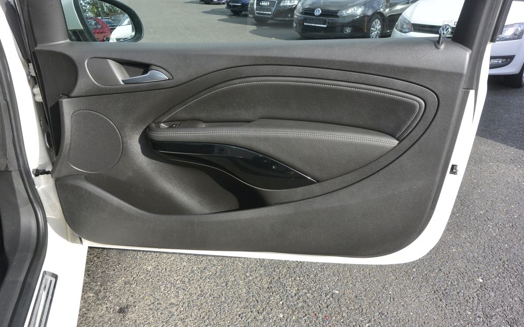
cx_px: 264
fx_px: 400
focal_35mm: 28
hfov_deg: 66.5
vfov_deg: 44.5
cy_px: 170
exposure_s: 1/640
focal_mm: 10
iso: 160
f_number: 4.5
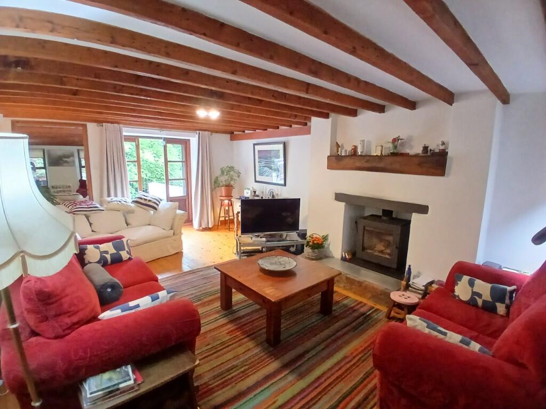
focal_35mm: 17
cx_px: 273
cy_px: 204
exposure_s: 1/25
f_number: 2.2
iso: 400
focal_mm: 1.4
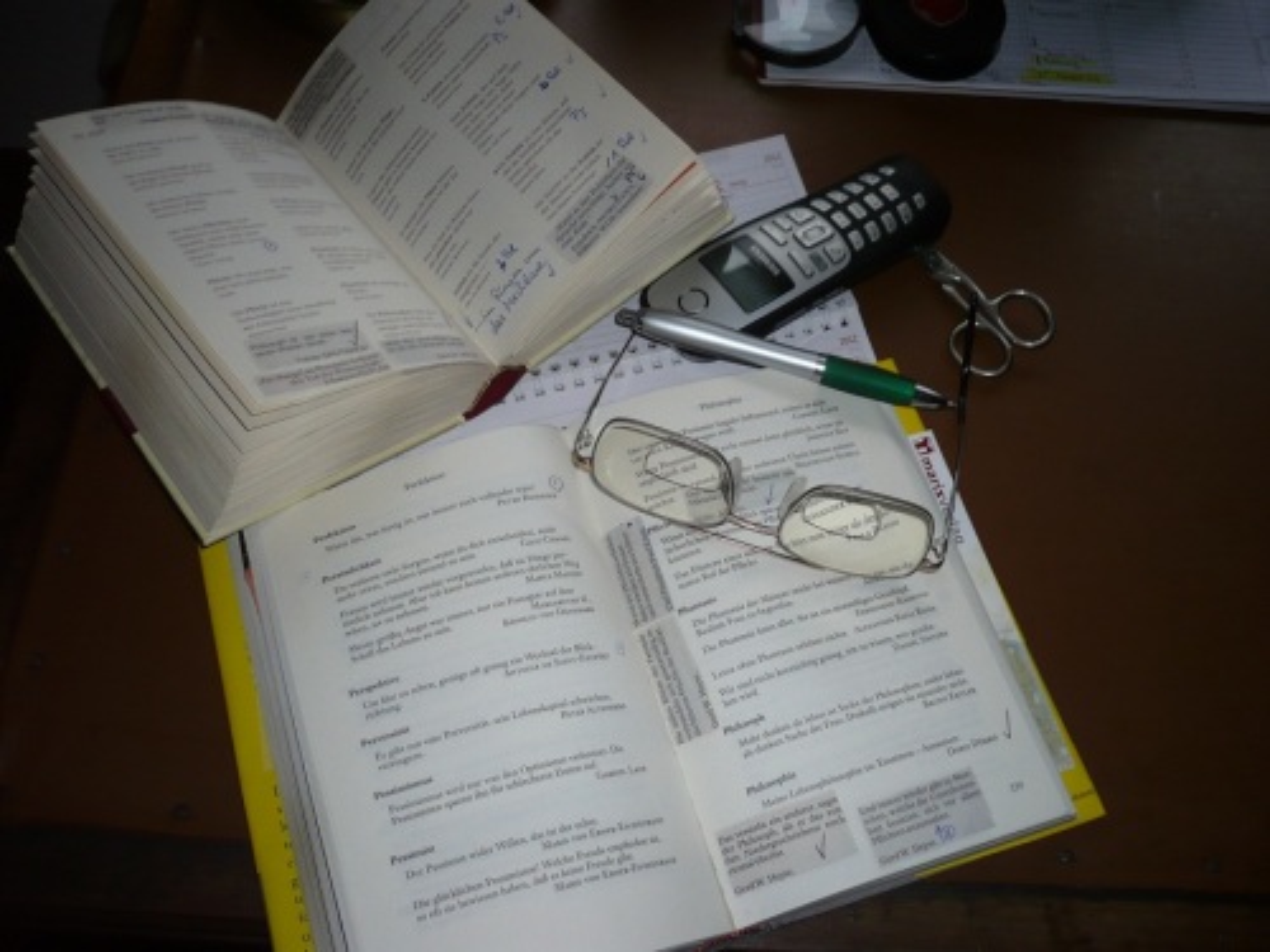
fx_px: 1284
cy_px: 476
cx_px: 635
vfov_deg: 40.7
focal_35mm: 35
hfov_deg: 52.6
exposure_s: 1/30
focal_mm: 5.8
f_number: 2.8
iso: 100
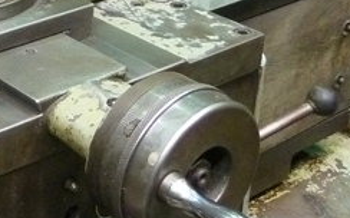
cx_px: -123
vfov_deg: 14.5
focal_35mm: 87
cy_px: -49
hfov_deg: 21.3
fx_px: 829
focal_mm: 4.1
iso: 400
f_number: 3.3
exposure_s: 1/20
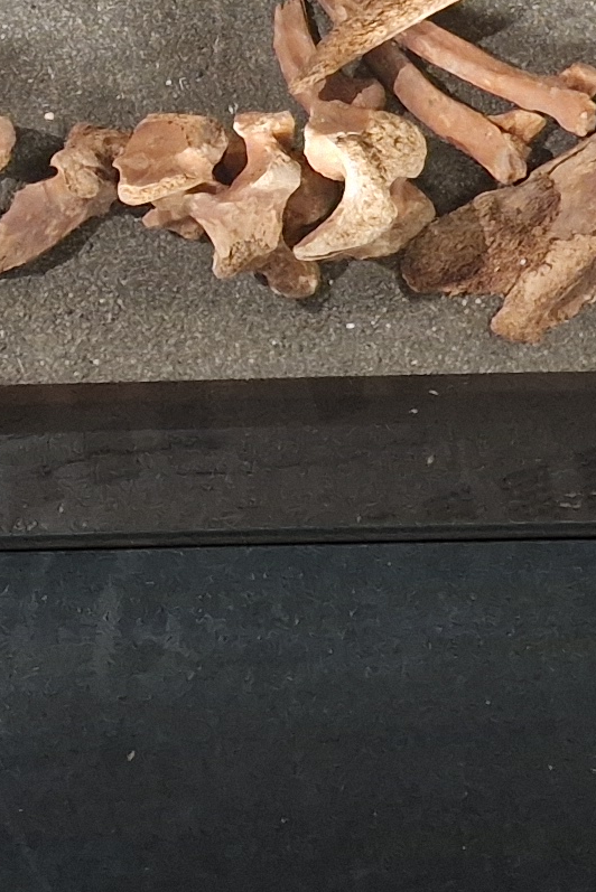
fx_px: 2977
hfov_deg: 11.4
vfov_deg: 15.8
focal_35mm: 120
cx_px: 458
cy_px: -398
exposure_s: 1/24
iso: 640
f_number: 1.8
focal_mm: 6.4
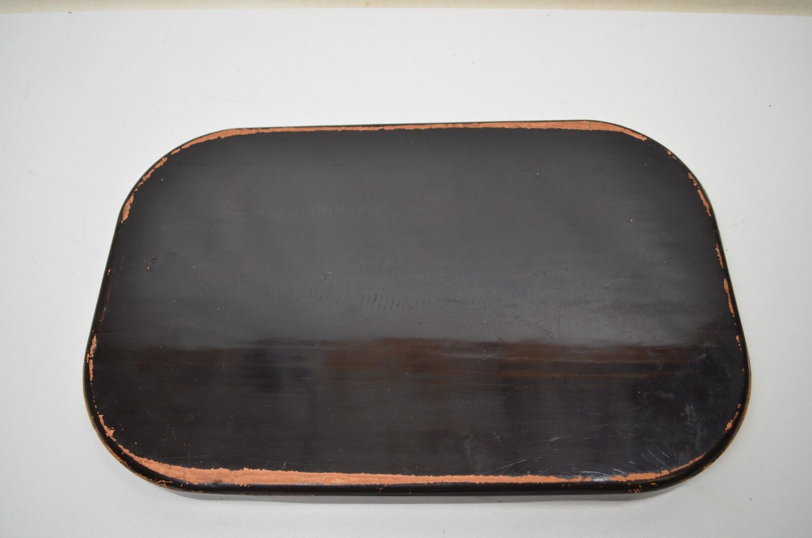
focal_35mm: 30
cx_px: 406
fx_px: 675
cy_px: 269
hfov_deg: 62.0
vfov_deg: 43.4
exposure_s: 1/80
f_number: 4.5
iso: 400
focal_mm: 20
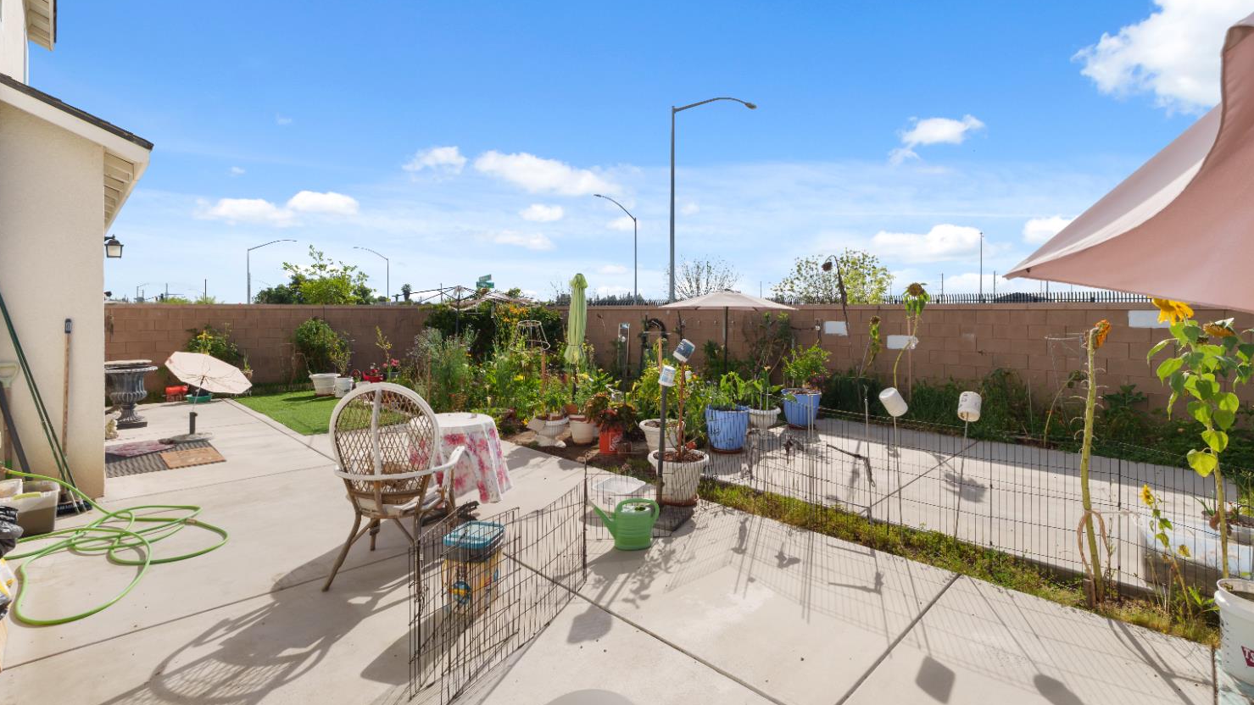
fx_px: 567
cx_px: 630
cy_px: 319
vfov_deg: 63.6
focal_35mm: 17
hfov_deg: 95.7
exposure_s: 1/500
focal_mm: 10.7
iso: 200
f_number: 7.1
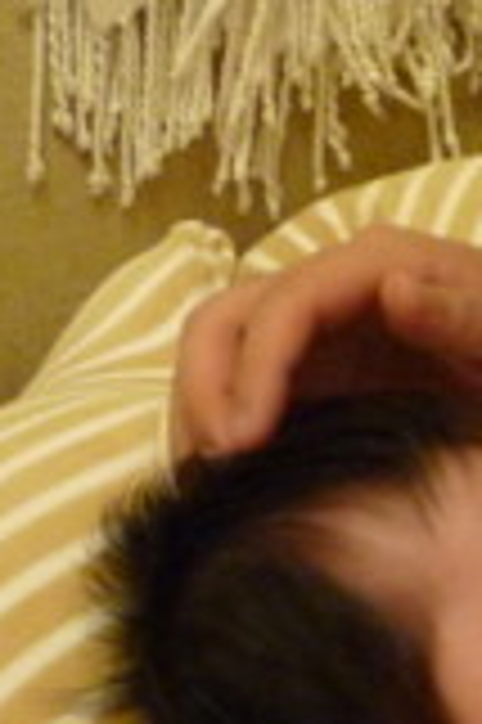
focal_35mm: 105
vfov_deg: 19.4
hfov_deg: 12.2
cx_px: 775
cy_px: 256
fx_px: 2113
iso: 400
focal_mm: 4.4
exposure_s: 1/30
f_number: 2.8
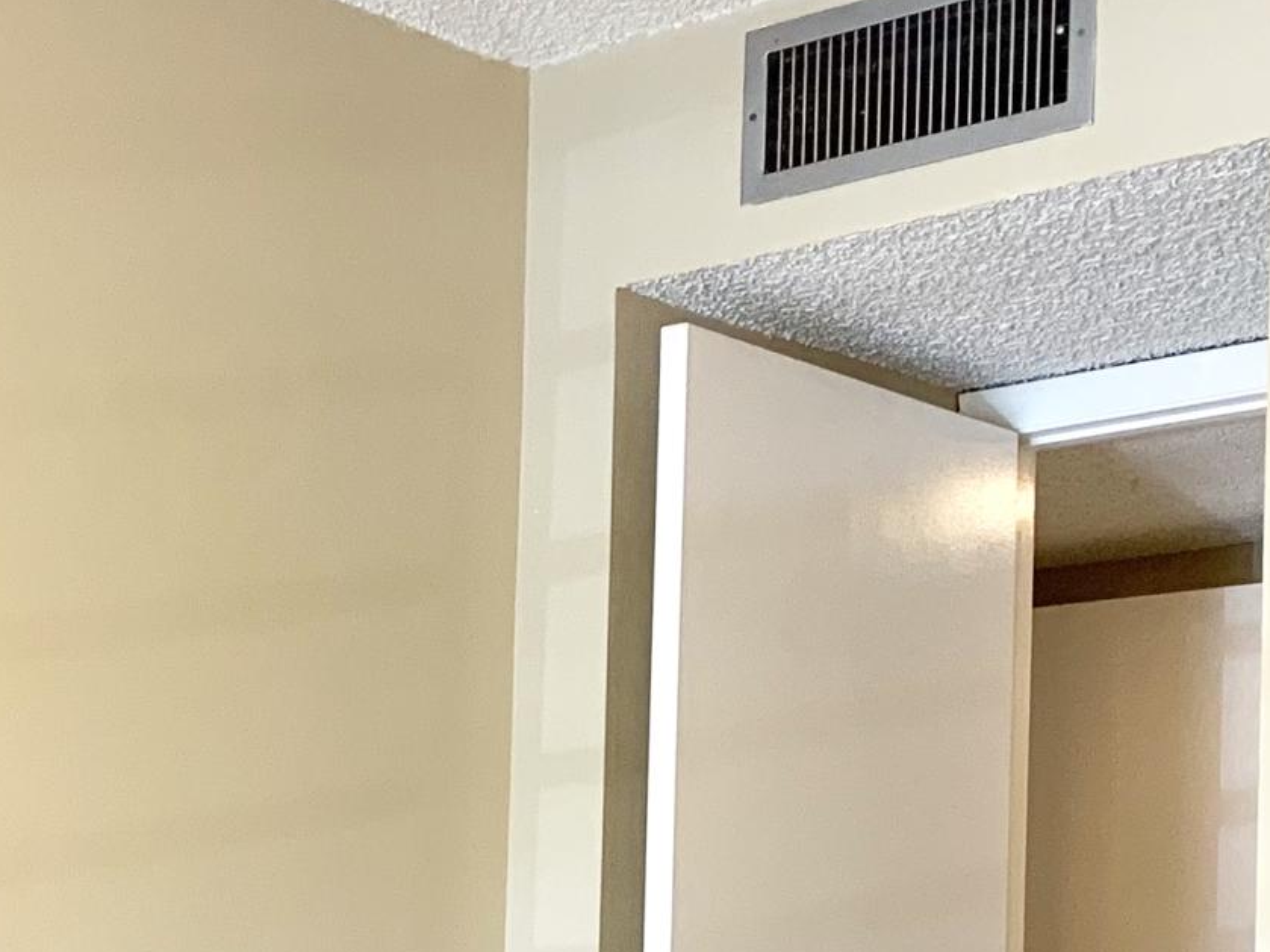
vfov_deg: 15.2
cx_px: 97
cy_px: 1211
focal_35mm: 93
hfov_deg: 20.6
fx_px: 3412
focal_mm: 4.25
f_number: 1.8
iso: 100
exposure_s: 1/65
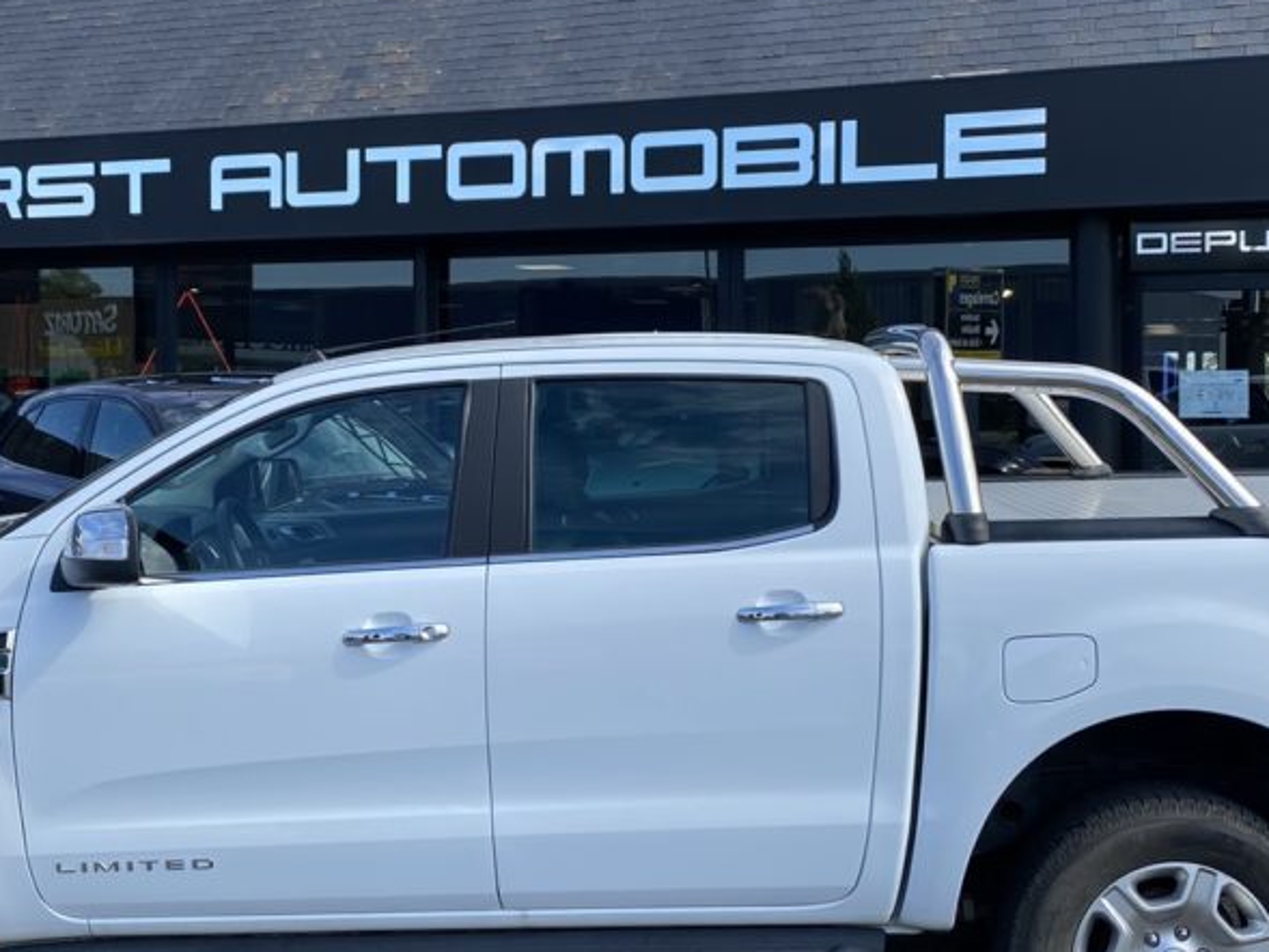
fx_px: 1943
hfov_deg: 36.1
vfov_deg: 27.5
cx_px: 584
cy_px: 390
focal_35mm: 53
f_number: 1.8
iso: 32
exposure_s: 1/1346
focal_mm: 4.25
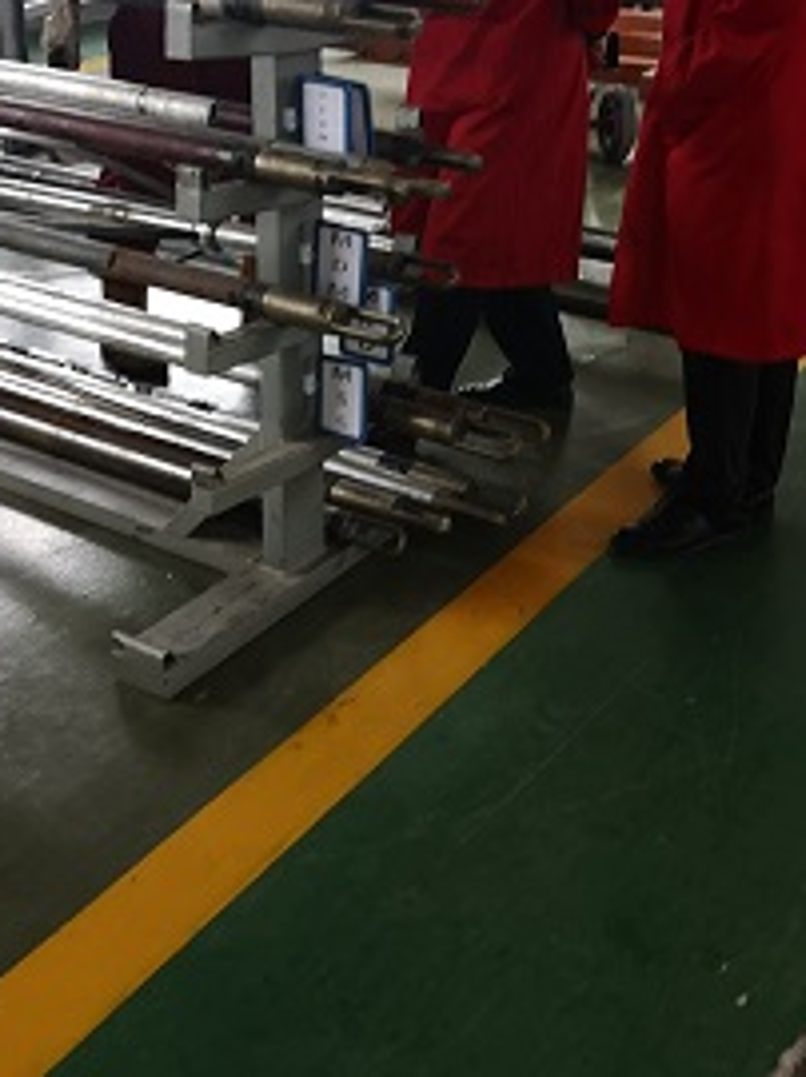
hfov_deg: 32.0
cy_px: 315
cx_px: 489
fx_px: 1399
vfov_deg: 41.3
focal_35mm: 45
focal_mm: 3.95
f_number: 1.8
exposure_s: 1/100
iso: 160
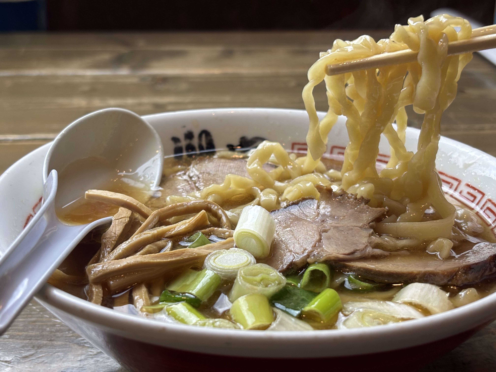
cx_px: 248
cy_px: 186
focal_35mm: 52
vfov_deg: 28.0
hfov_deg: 36.8
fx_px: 745
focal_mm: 5.96
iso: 40
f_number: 1.6
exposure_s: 1/50
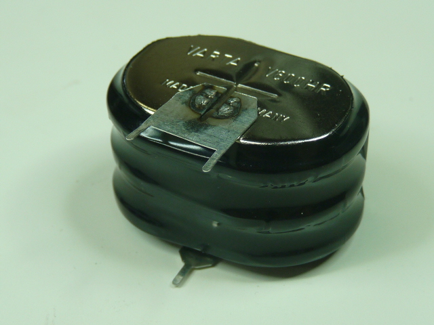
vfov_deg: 15.6
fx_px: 1191
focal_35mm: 95
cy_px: 162
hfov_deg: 20.7
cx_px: 217
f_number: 3.2
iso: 100
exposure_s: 1/30
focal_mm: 9.5
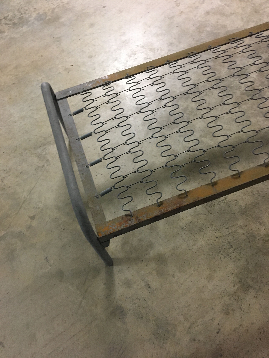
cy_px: 179
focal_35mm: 29
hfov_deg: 48.2
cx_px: 134
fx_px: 300
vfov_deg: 61.7
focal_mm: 4.15
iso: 200
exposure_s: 1/33
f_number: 2.2
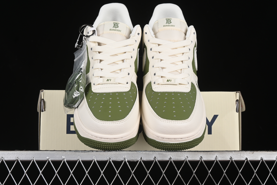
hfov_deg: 27.0
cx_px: 138
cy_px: 92
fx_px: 577
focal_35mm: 75
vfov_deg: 18.2
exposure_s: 1/80
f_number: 8
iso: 160
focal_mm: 50
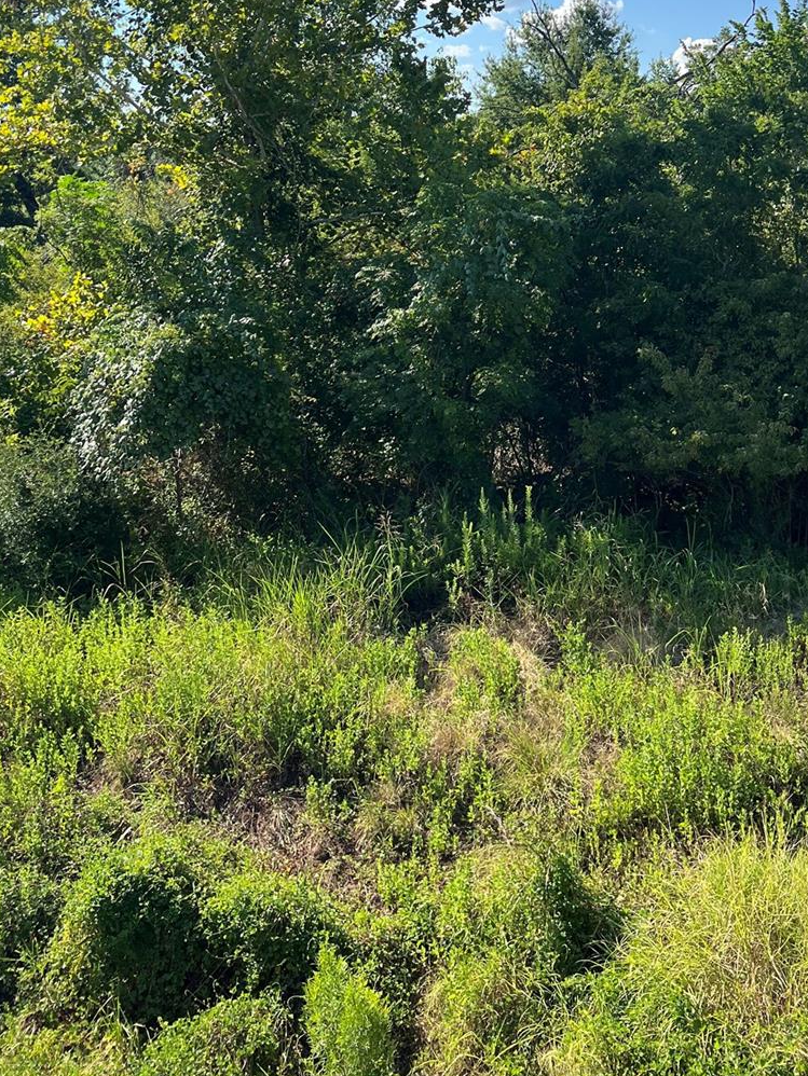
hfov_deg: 35.9
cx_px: 462
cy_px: 289
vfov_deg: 45.4
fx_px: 1244
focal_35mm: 40
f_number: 1.5
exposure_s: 1/2571
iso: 50
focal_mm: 5.7
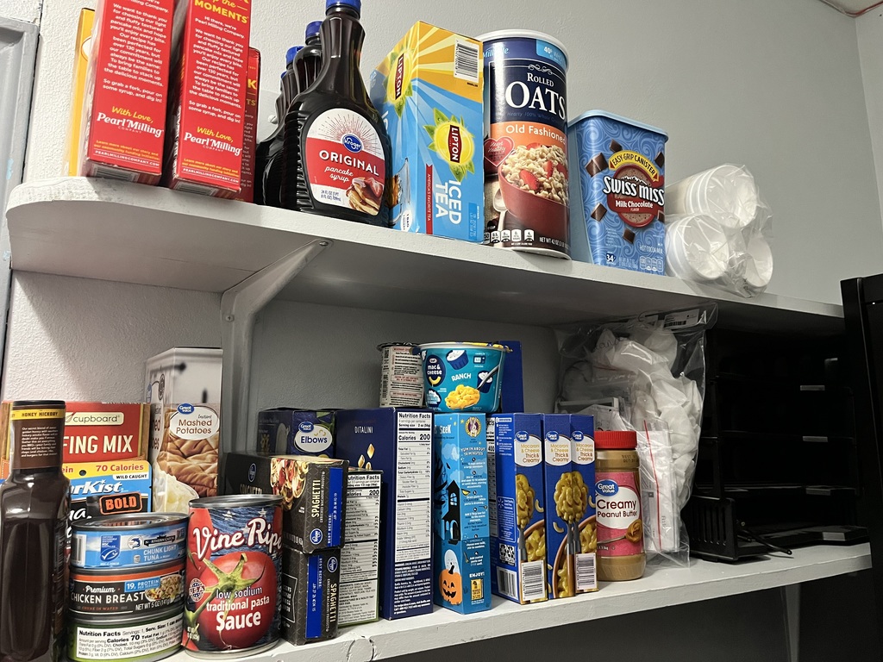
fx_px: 663
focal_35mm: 26
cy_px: 331
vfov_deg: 53.1
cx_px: 442
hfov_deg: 67.3
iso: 500
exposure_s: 1/40
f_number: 1.6
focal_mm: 5.1
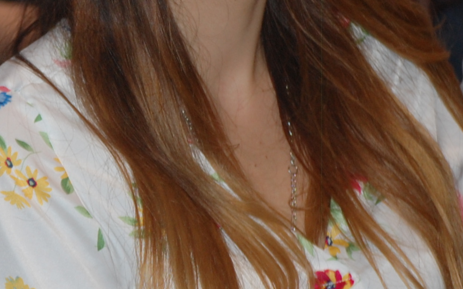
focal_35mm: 467
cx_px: -107
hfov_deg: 4.5
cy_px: 13
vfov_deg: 2.8
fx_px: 5893
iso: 400
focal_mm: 100
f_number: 4.5
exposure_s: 1/60
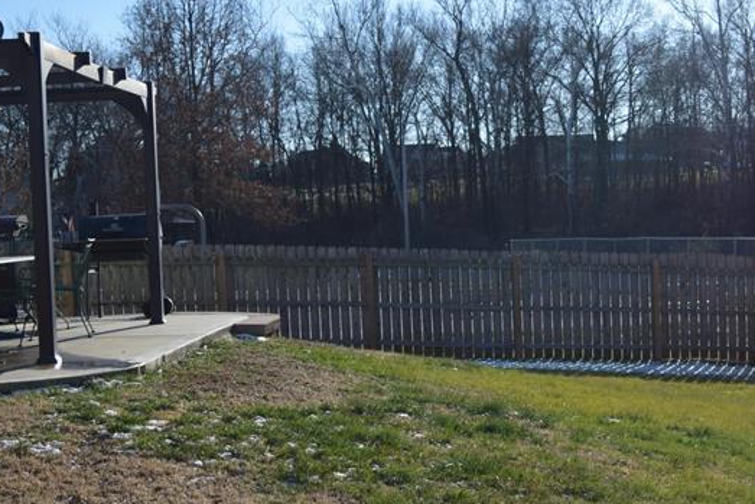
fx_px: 1175
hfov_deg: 35.2
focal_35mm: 56
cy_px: 361
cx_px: 512
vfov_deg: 24.0
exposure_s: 1/2500
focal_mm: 18
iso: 200
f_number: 3.5
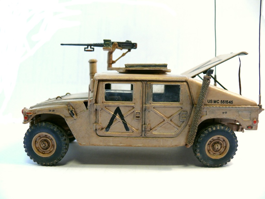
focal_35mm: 35
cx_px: 132
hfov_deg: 52.6
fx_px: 268
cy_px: 100
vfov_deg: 40.7
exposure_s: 1/60
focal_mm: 7.4
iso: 100
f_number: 2.8
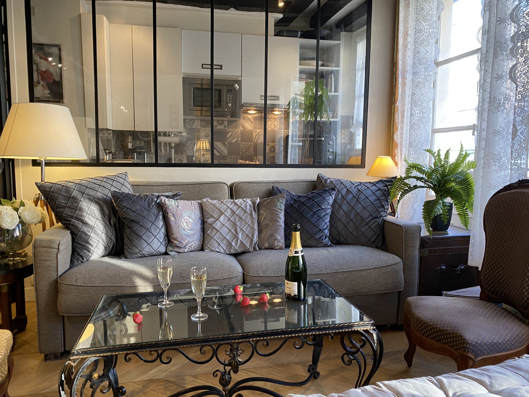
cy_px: 198
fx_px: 397
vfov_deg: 53.1
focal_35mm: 26
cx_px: 264
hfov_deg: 67.3
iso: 80
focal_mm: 4.25
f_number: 1.8
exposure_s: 1/50
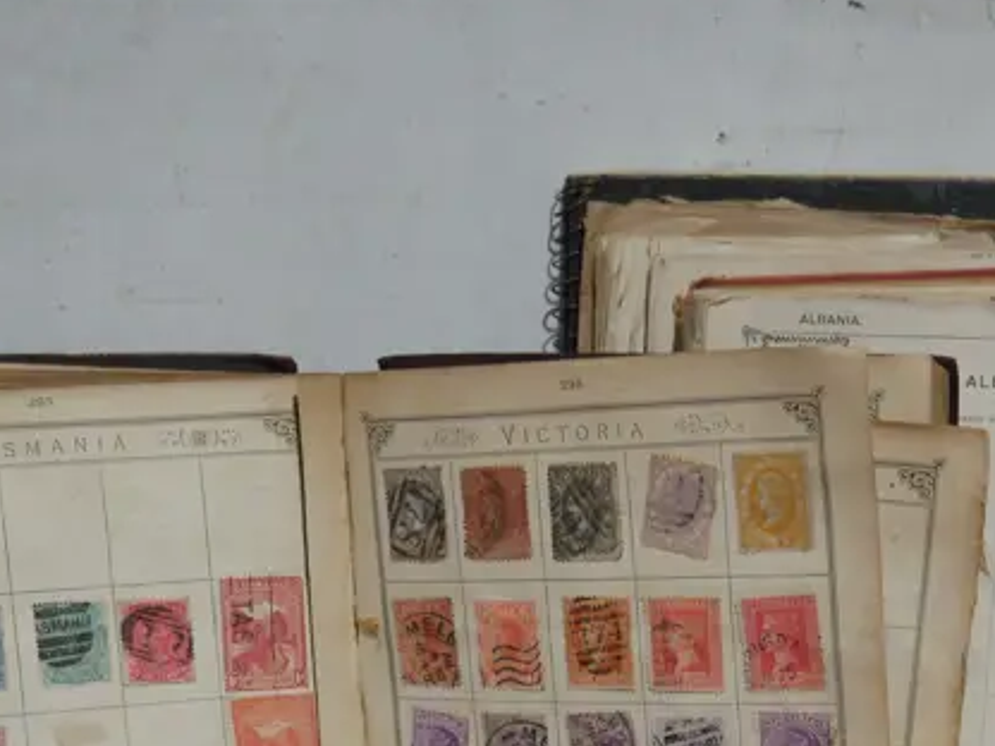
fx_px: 1983
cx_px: 588
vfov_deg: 20.0
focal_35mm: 69
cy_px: 903
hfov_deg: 28.1
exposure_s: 1/60
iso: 200
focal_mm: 14
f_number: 3.5
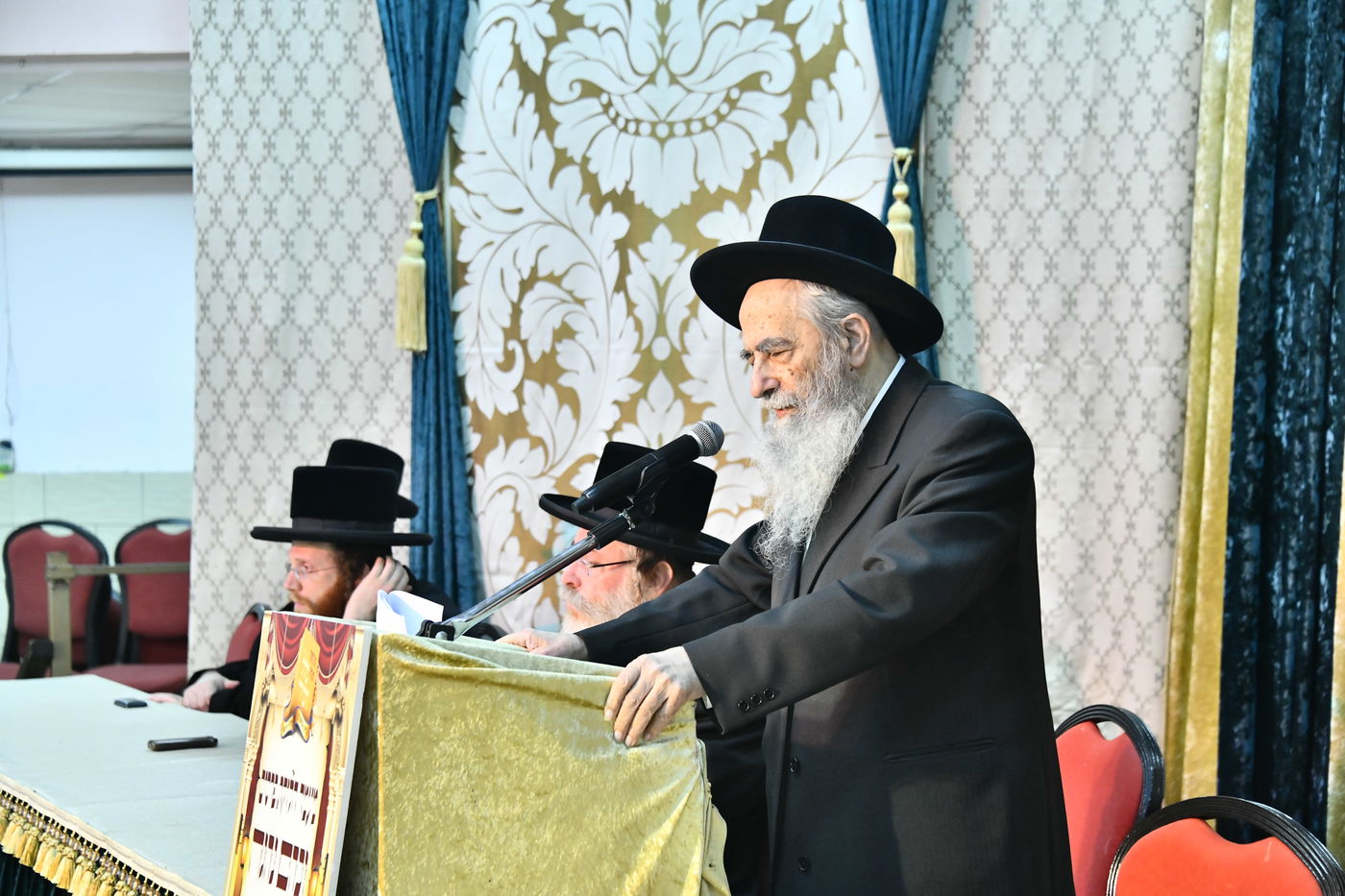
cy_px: 448
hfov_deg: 23.9
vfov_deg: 16.1
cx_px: 672
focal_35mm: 85
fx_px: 3175
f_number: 5.6
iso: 3200
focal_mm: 85
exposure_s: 1/125
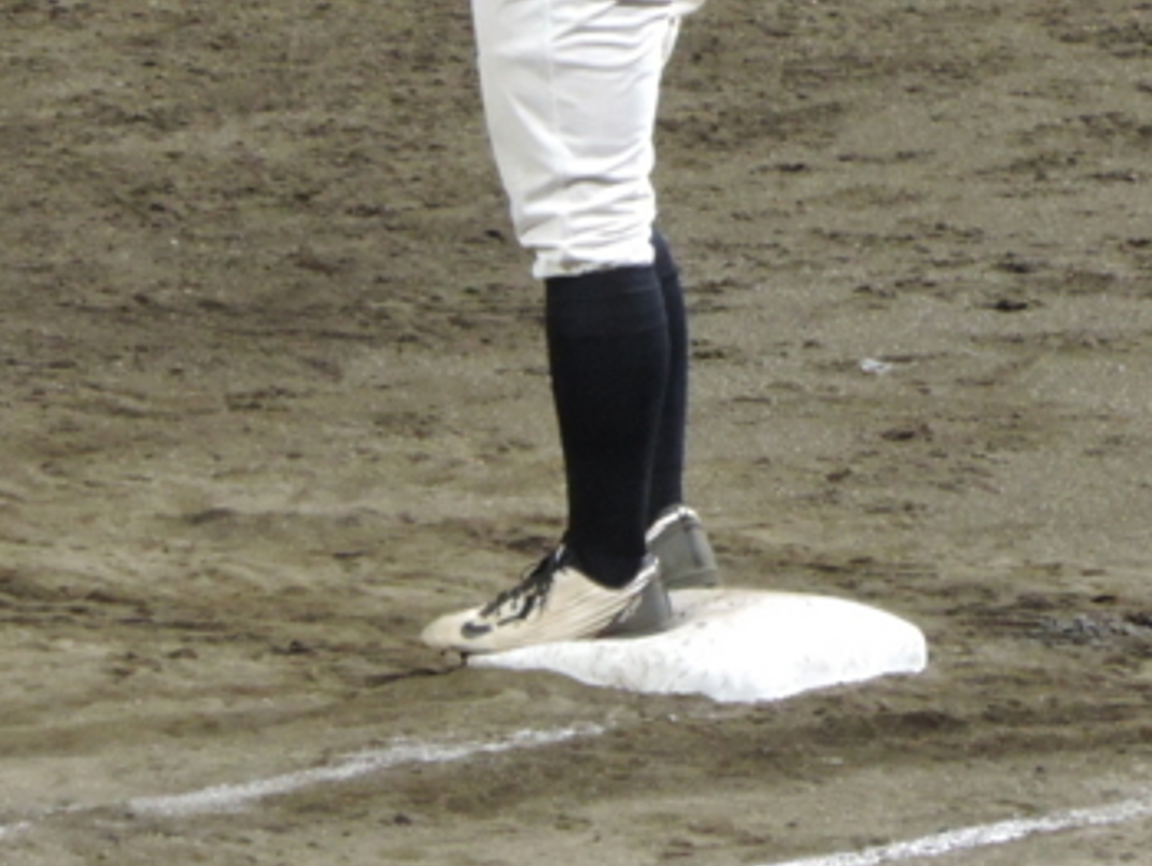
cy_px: 36
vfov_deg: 1.2
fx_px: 41828
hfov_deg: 1.6
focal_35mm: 1256
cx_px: 829
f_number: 4.9
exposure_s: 1/40
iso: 800
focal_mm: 98.1
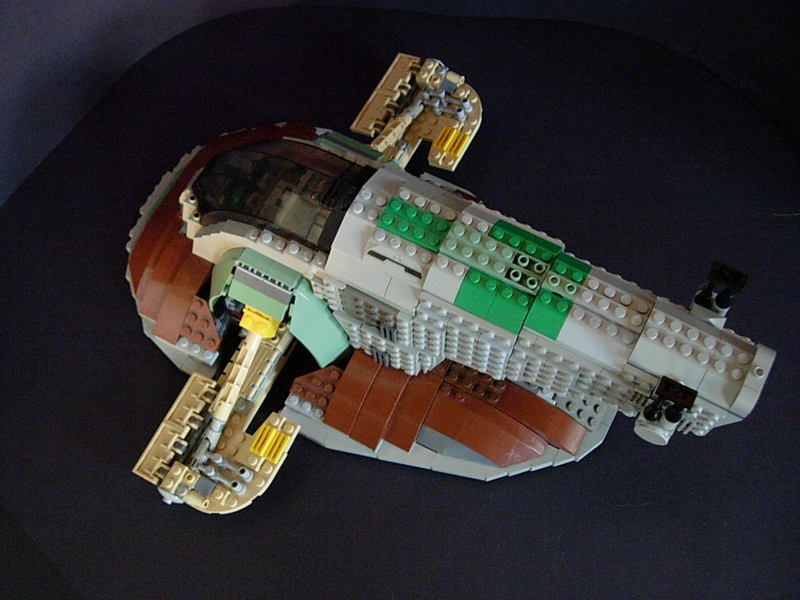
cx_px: 400
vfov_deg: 35.1
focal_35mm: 41
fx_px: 948
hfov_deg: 45.8
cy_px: 300
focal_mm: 8.5
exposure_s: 1/21.3
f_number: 2.9
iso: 400
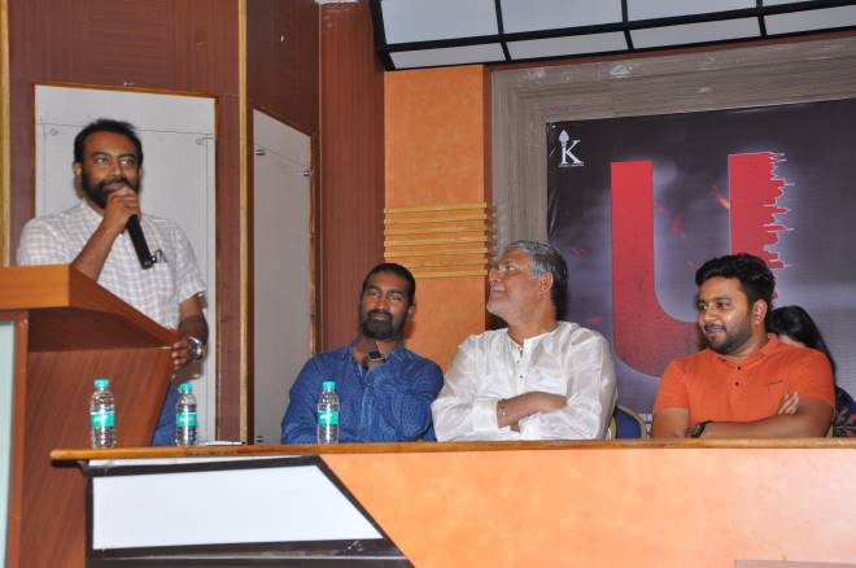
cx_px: 428
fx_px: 1709
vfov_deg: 18.9
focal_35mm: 72
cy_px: 284
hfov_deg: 28.1
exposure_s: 1/125
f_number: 7.1
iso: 640
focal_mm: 48
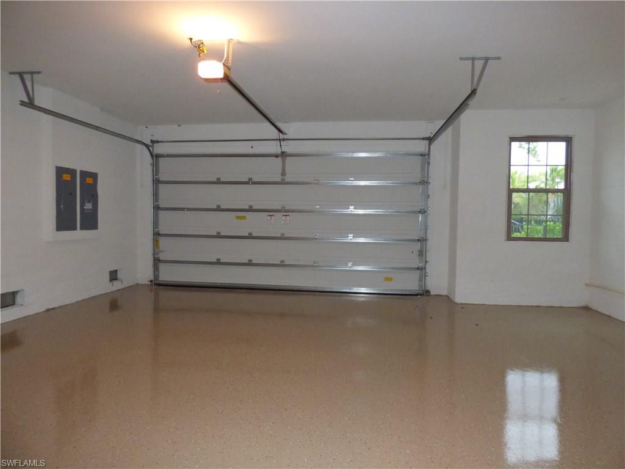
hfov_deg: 81.7
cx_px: 312
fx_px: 361
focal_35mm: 20
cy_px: 234
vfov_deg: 66.0
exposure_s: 1/60
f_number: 2.8
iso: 800
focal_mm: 3.58
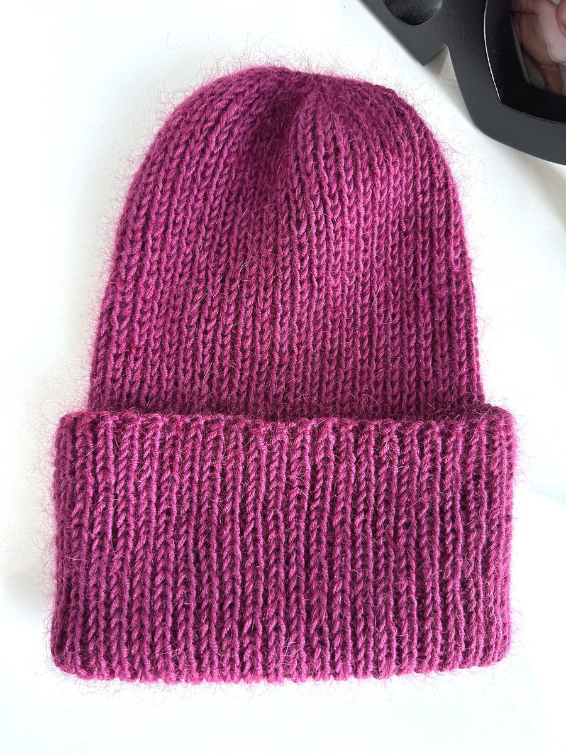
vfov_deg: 71.6
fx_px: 523
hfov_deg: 56.8
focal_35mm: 24
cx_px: 283
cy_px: 377
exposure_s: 1/60
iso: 250
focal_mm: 6.86
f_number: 1.78
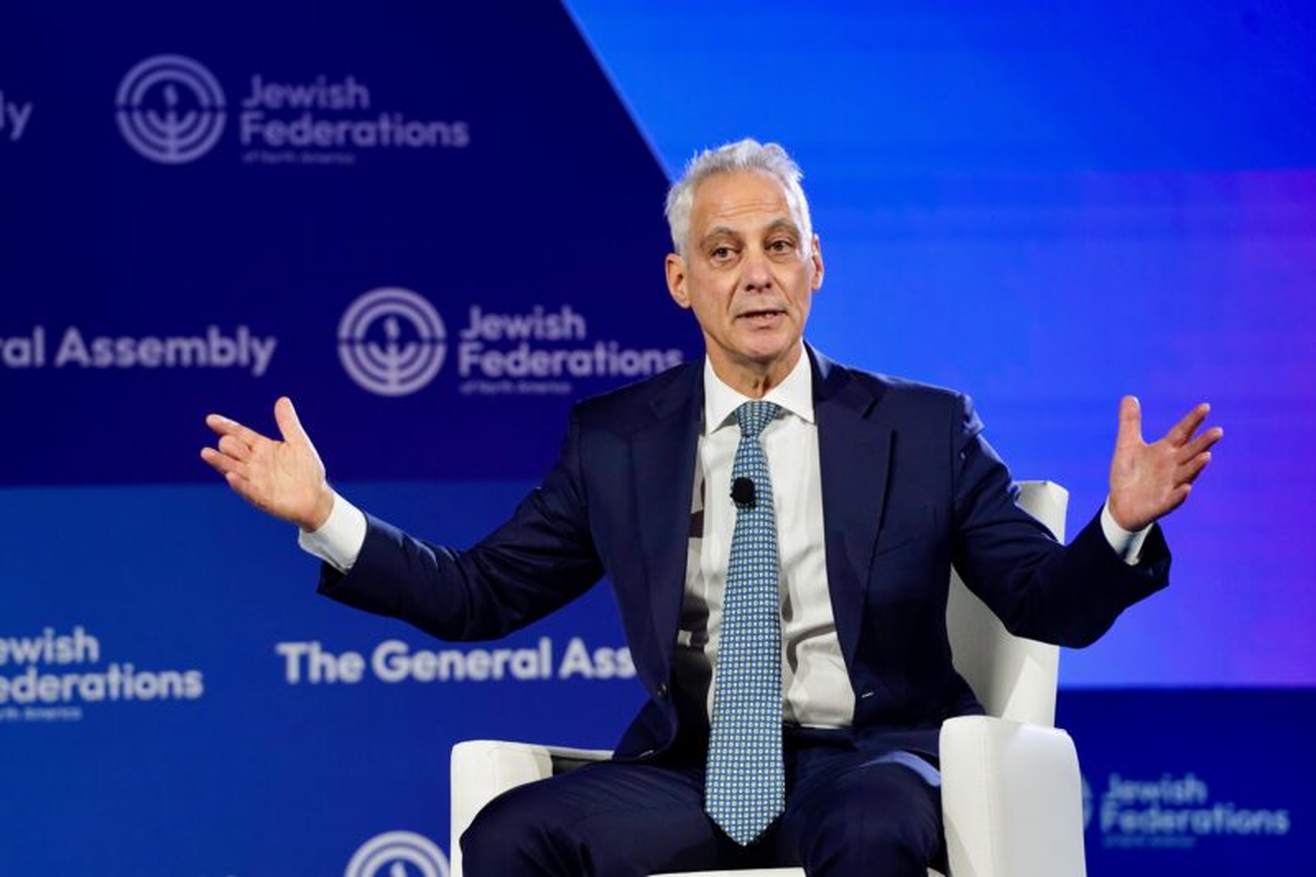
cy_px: 438
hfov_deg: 11.1
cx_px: 658
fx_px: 6761
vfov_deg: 7.4
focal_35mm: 185
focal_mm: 185
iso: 1600
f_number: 4.5
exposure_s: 1/200
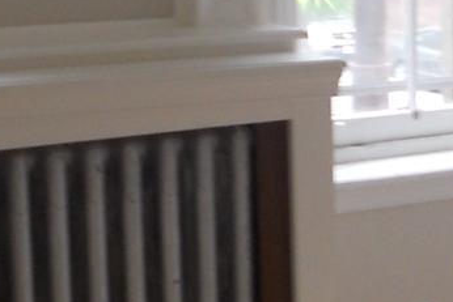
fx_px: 2090
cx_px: 89
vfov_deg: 8.3
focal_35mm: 166
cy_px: 67
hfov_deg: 12.3
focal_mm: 4.9
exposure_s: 1/40
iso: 80
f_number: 3.2
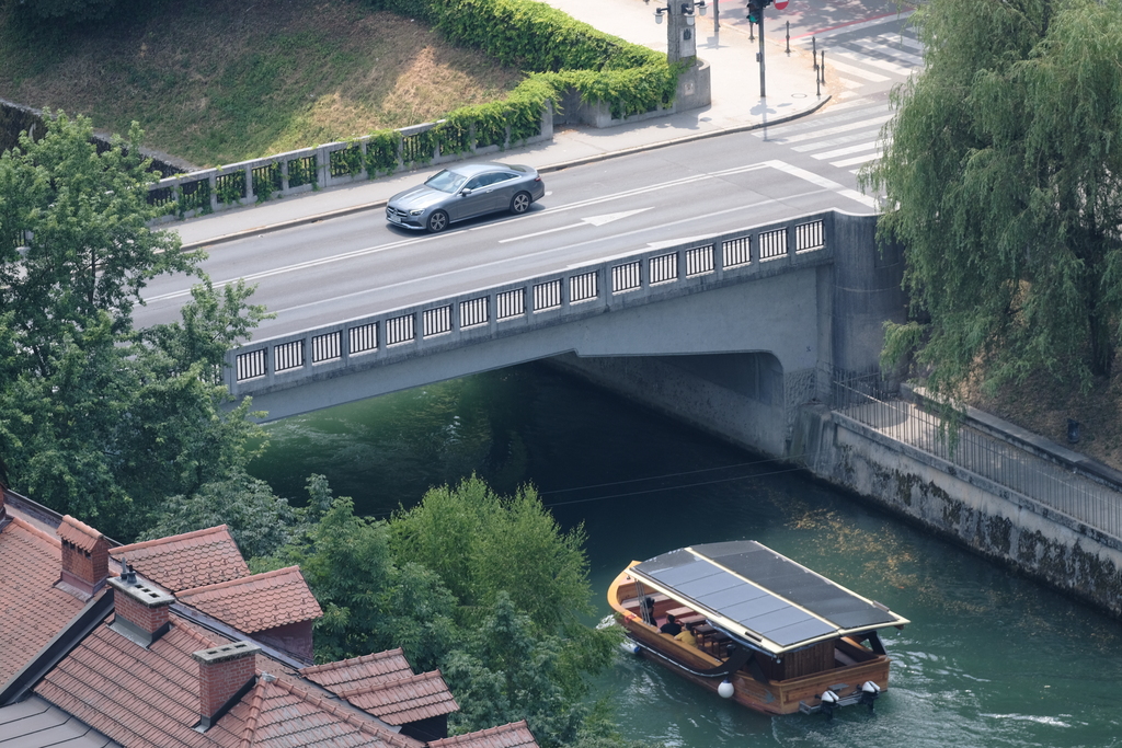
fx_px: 12218
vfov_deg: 3.5
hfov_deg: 5.3
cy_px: 374
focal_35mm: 392
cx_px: 561
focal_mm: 261.6
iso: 400
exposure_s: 1/500
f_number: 6.3
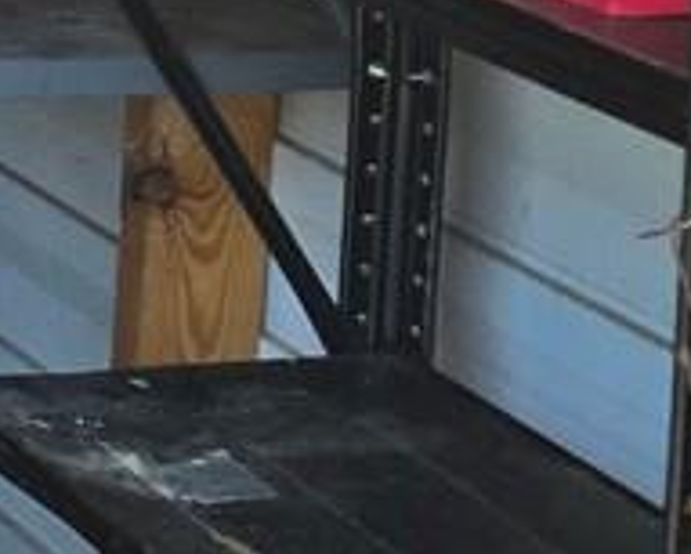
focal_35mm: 188
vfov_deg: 8.1
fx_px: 3847
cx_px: -1516
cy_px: -224
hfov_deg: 8.3
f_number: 1.8
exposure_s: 1/180
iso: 64
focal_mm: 5.4
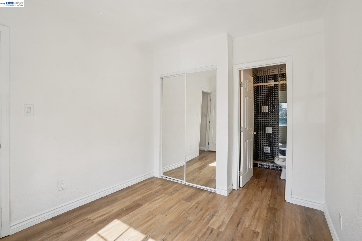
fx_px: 161
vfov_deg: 73.7
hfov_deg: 96.7
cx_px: 181
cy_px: 120
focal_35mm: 16
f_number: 8
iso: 400
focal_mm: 16
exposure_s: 1/100
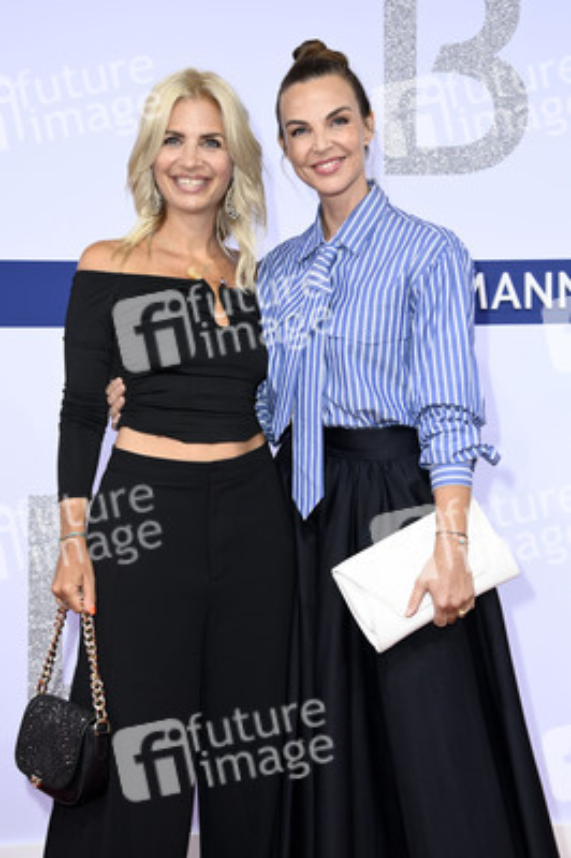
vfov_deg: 35.7
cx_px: 286
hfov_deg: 24.2
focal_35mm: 56
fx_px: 1335
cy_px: 429
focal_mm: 56
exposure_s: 1/200
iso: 800
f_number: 5.6
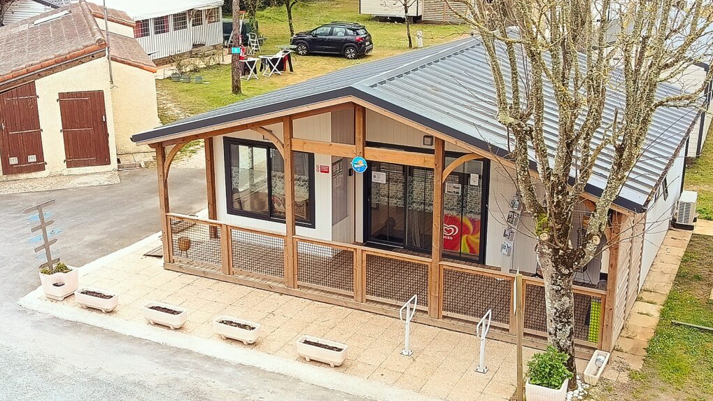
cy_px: 199
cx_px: 358
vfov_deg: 26.0
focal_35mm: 46
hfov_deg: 44.6
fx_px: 870
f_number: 1.7
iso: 73
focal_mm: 5.24
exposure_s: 1/100
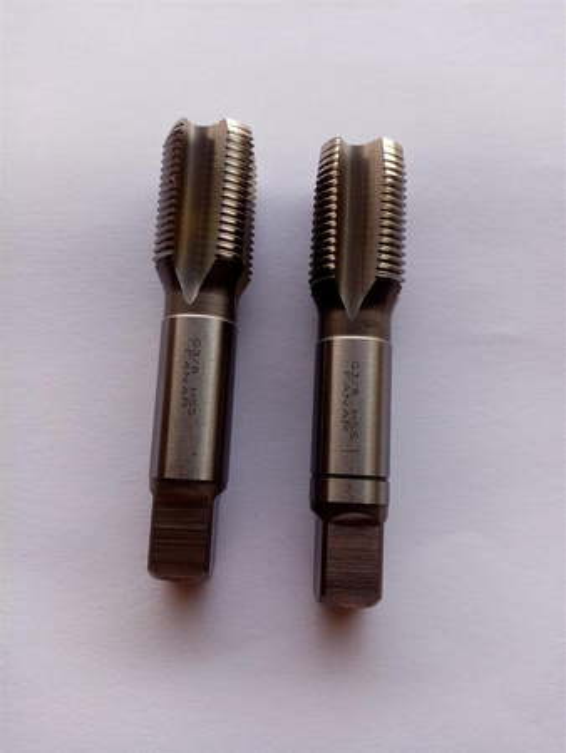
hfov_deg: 53.1
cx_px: 283
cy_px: 376
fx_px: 566
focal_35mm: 26
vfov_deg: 67.3
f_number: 1.8
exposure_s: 1/100
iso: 123
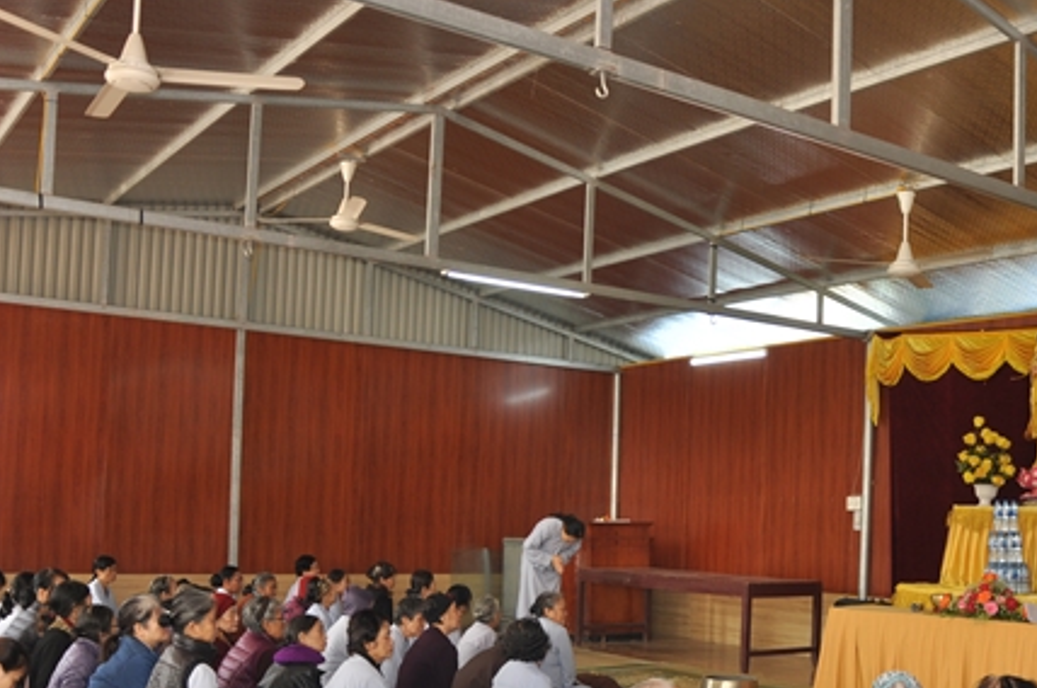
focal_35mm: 41
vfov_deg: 32.0
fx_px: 1179
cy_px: 506
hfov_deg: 46.9
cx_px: 666
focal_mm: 18
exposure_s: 1/60
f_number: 3.5
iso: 200
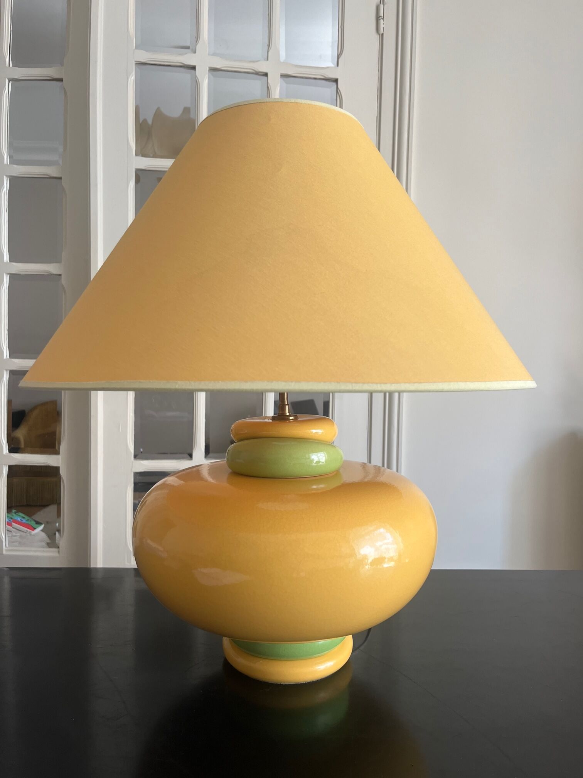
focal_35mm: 26
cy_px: 389
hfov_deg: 53.1
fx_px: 584
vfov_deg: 67.3
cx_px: 292
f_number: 1.6
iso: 125
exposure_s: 1/121
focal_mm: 5.1
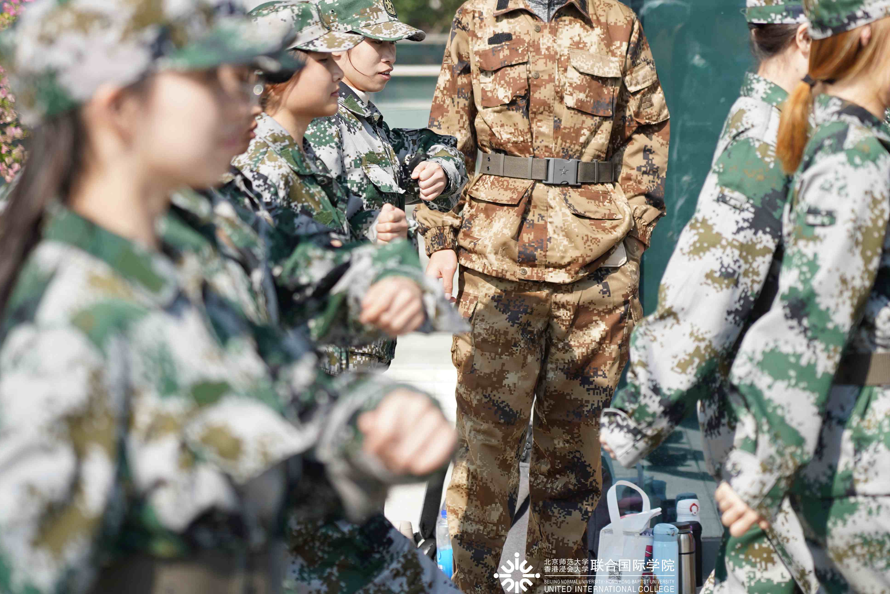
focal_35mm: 162
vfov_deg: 8.5
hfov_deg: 12.7
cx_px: 537
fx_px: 4005
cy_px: 158
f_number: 4
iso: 100
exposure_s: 1/500
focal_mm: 105
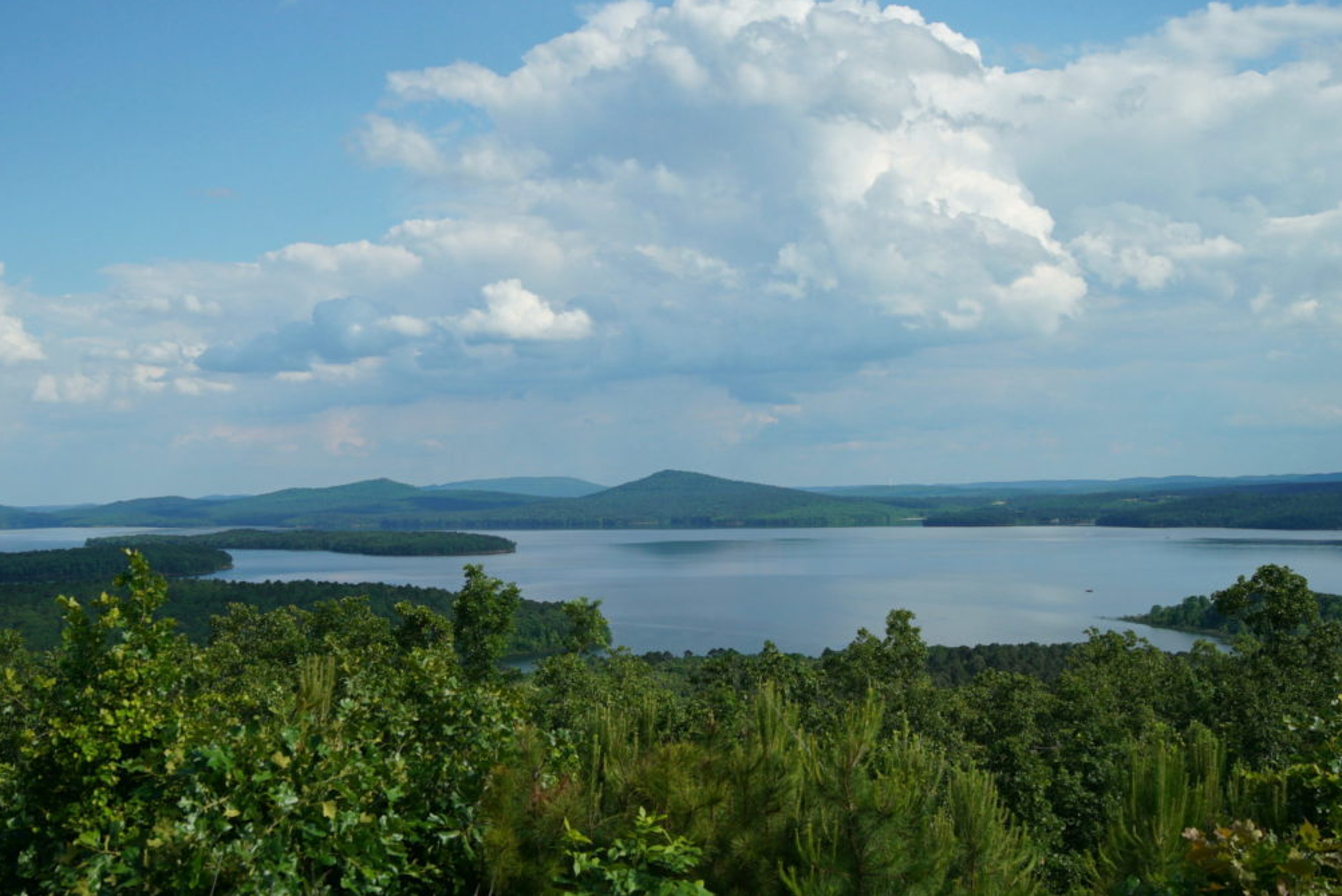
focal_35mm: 46
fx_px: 1715
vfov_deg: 29.3
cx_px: 671
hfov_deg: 42.7
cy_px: 439
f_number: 5
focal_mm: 30
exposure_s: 1/2500
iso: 250
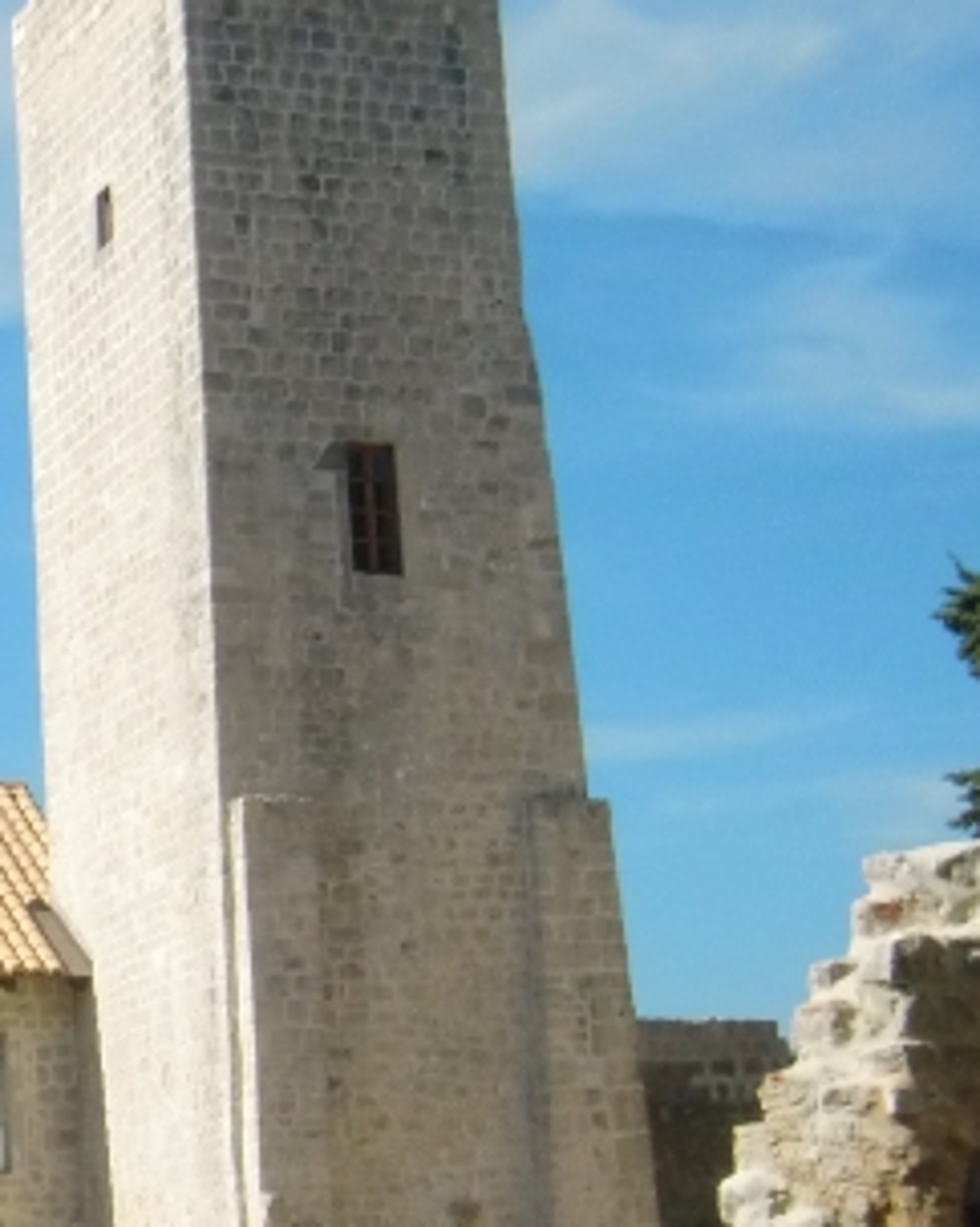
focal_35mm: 98
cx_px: -393
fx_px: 3557
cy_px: 644
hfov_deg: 14.8
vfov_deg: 19.6
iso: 200
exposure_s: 1/500
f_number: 8.9
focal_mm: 6.66
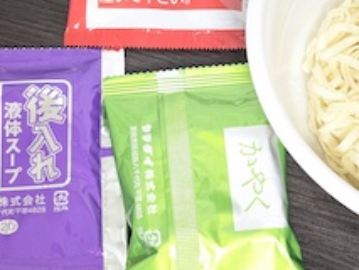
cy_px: 99
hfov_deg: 23.5
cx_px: 221
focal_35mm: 83
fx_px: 861
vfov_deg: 17.8
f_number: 1.68
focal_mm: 6.9
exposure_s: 1/25
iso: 850
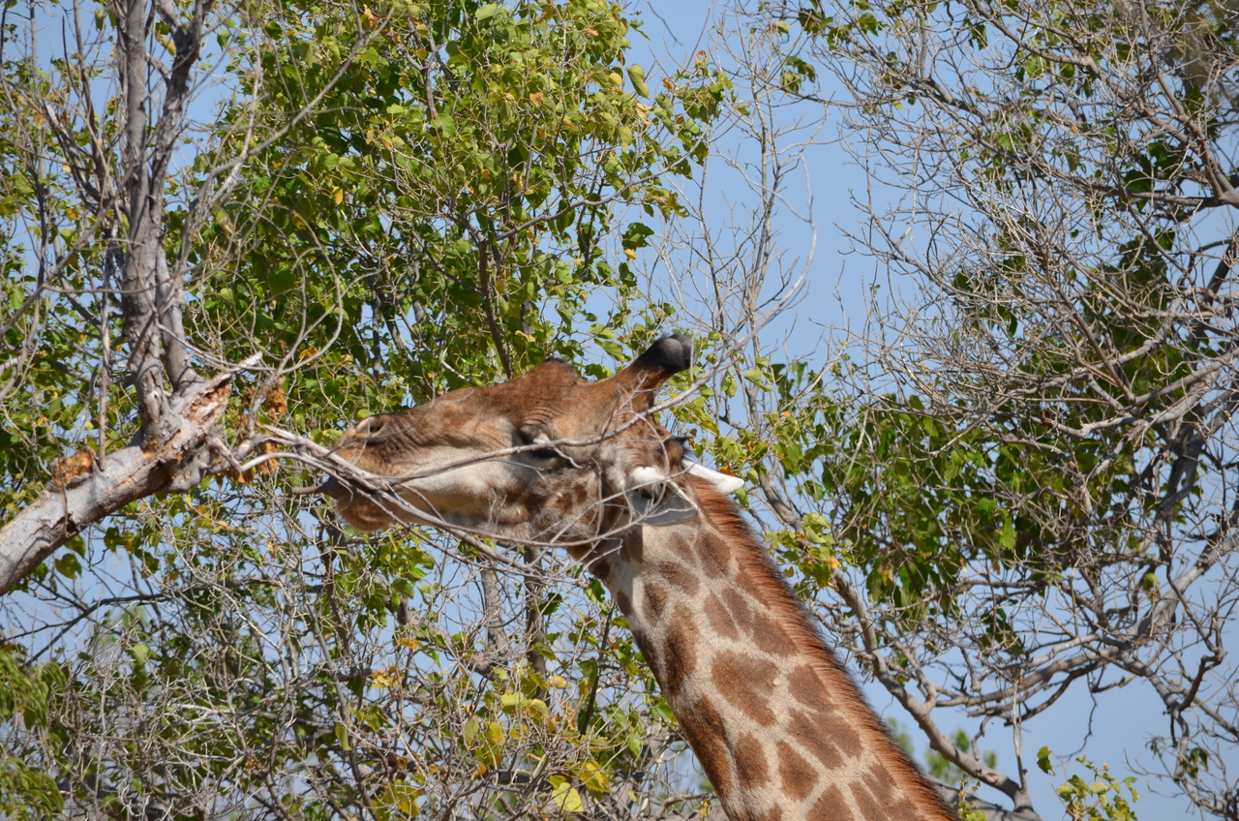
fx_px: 13911
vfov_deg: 3.4
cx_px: 620
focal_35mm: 405
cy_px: 410
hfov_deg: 5.1
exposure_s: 1/800
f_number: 7.1
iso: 200
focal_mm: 270
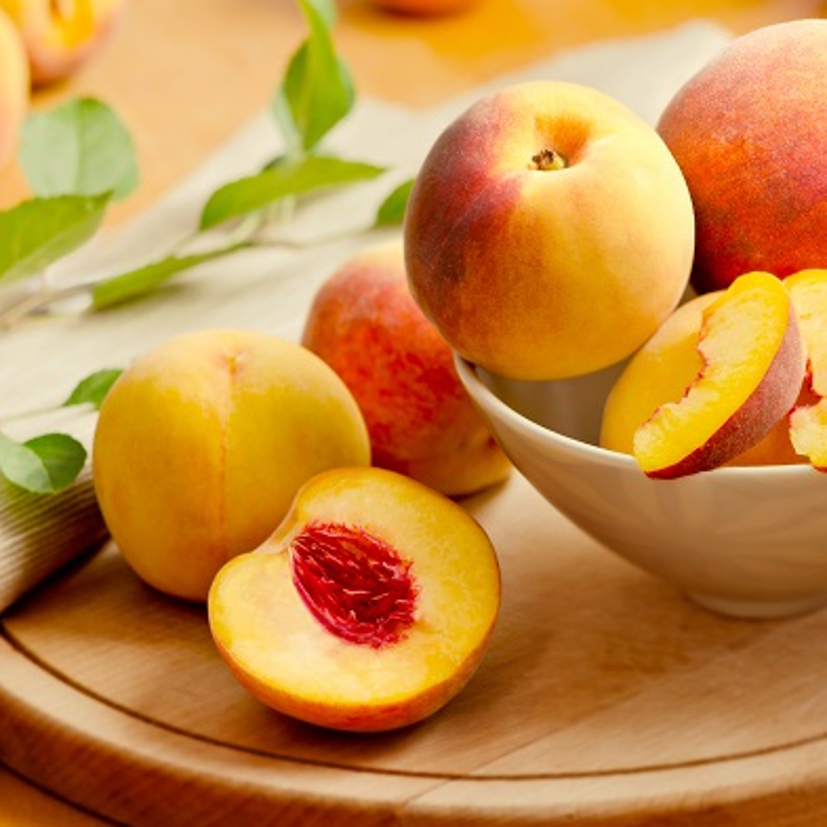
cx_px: 545
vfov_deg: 8.6
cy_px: 416
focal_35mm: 204
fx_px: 5504
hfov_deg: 8.6
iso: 100
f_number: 7.1
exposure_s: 1/160
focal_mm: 105
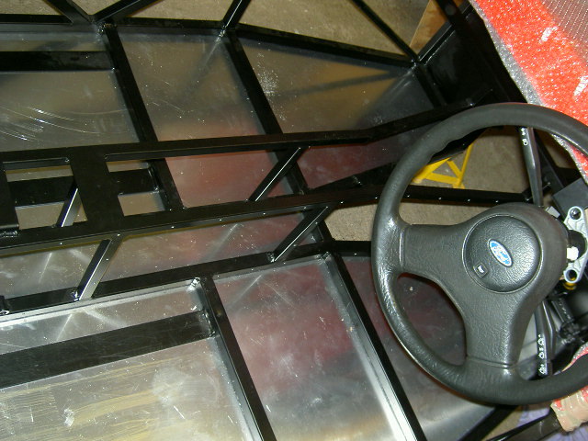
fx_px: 662
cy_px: 220
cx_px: 294
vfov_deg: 36.8
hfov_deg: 47.9
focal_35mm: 39
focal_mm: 8
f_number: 2.8
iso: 100
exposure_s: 1/59.5
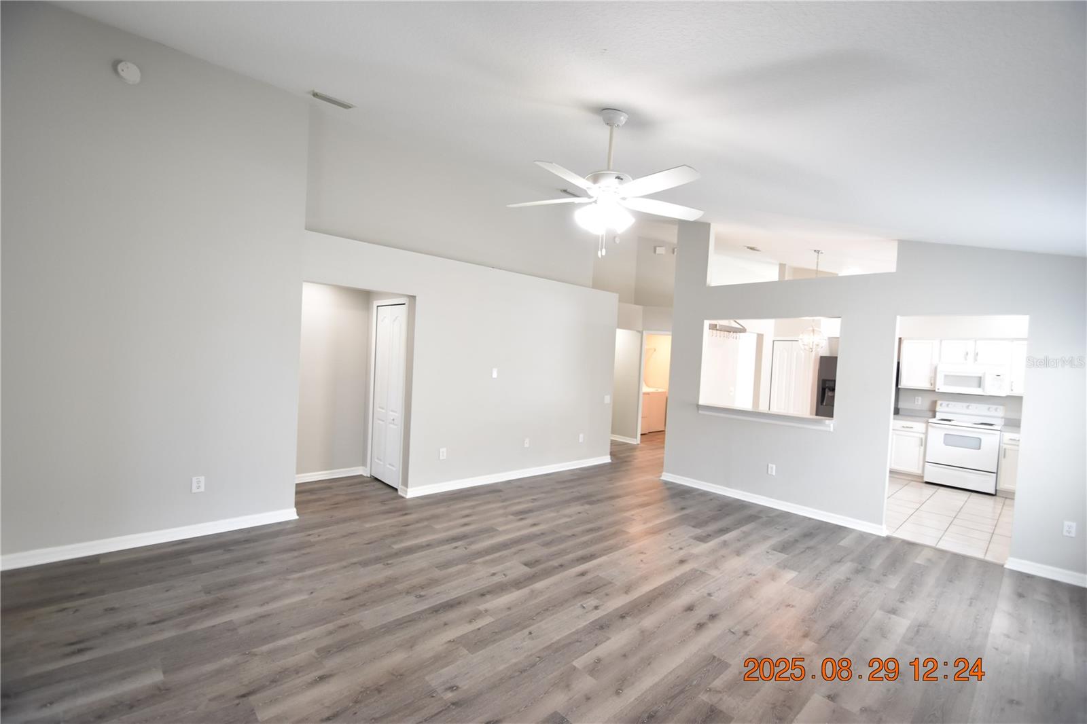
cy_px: 362
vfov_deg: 77.3
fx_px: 453
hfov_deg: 100.4
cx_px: 544
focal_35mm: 15
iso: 800
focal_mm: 10
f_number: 3.5
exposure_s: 1/30
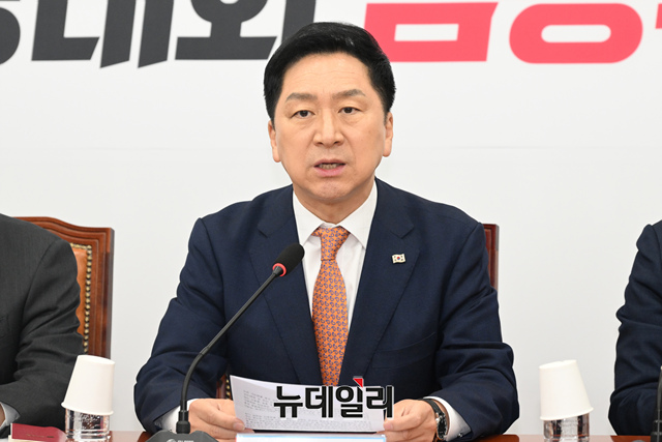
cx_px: 331
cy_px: 221
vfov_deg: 11.4
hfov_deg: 17.1
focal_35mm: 120
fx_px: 2207
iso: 2500
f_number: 5
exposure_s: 1/250
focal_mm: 120
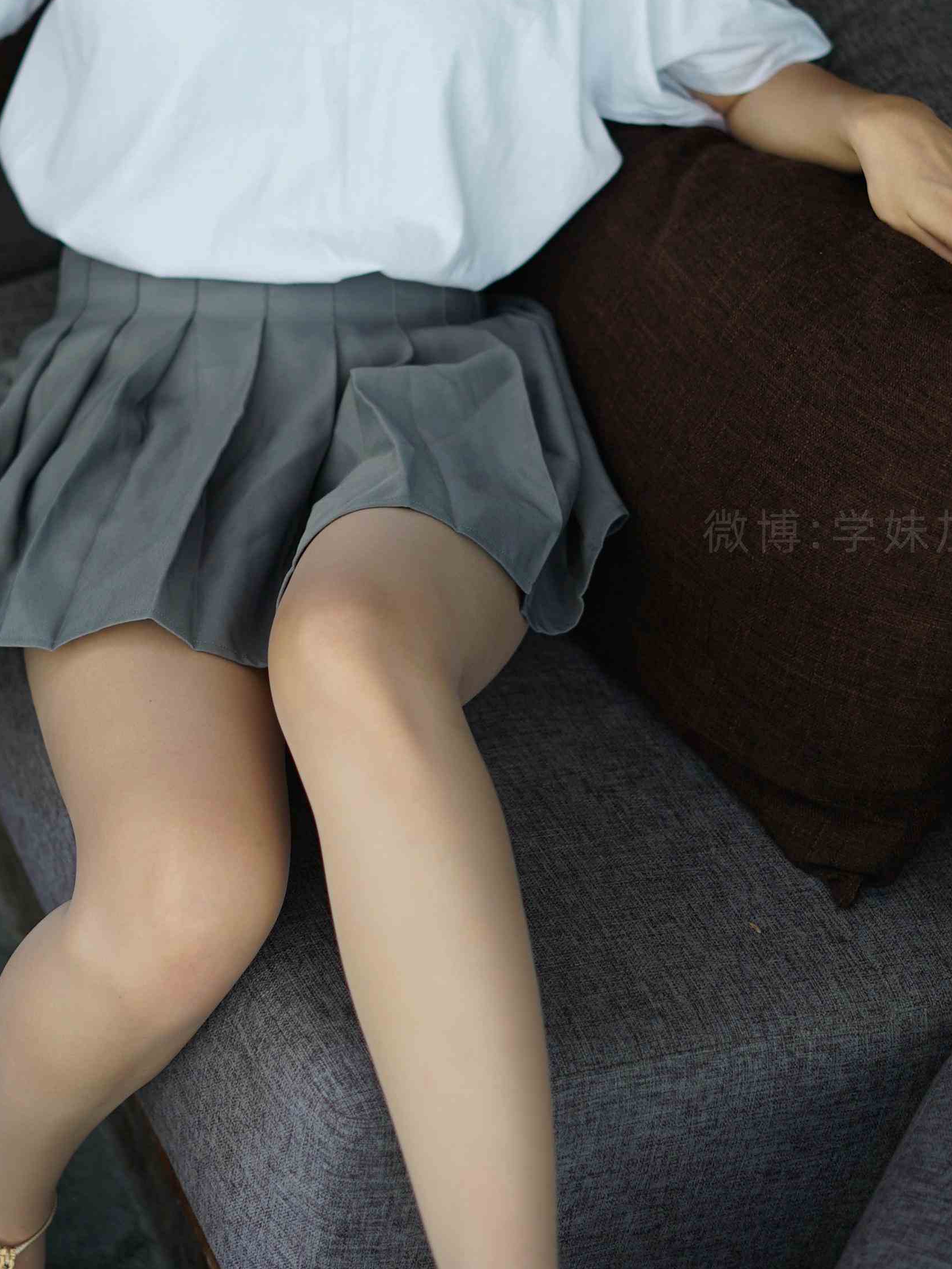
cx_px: 446
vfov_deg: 21.5
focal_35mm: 91
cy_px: 586
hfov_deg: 16.2
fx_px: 3337
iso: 160
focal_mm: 50
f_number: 2
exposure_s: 1/80
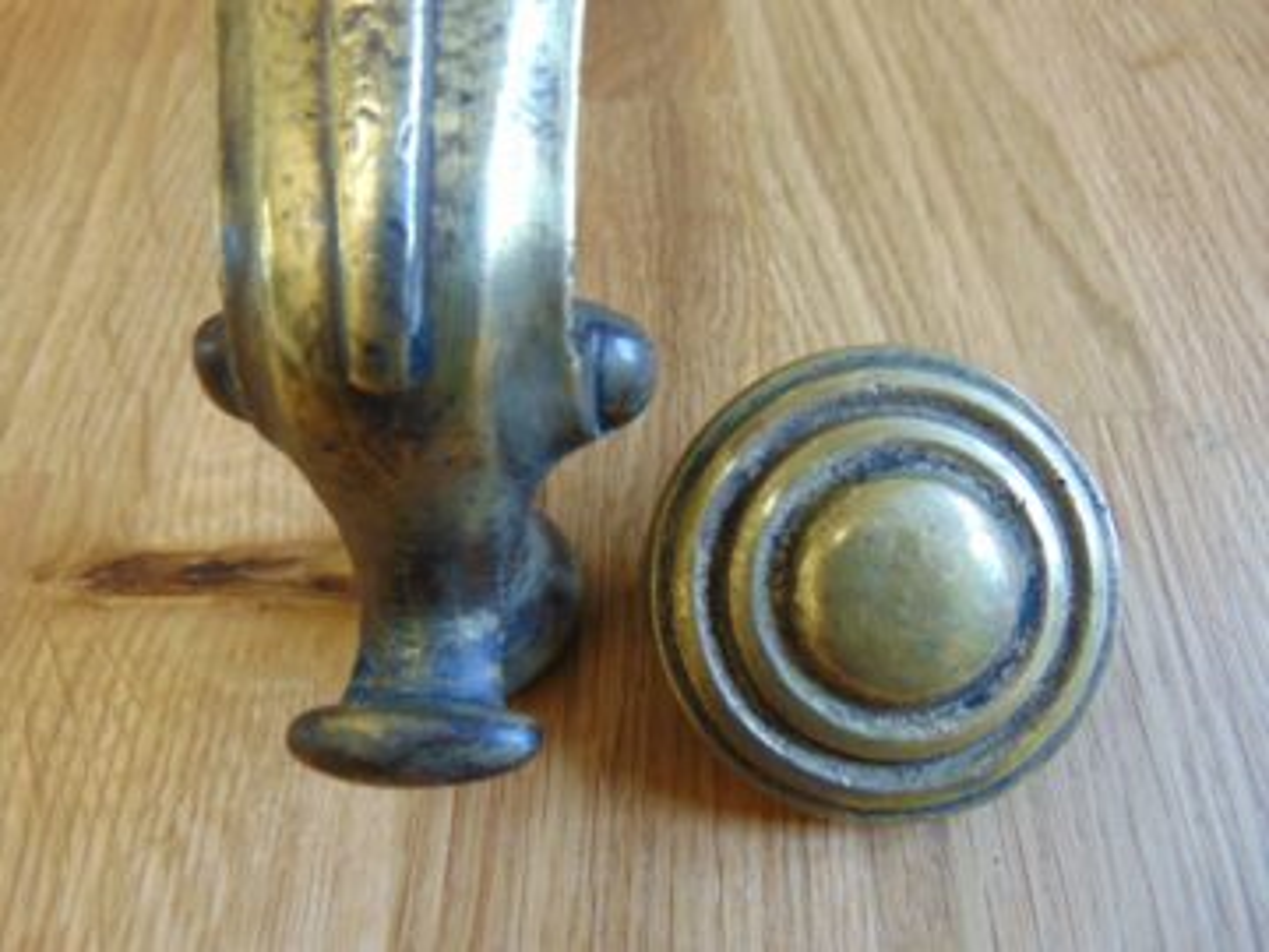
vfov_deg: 54.9
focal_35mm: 25
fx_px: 916
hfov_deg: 69.4
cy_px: 476
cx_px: 634
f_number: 3
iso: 160
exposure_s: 1/30
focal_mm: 4.5
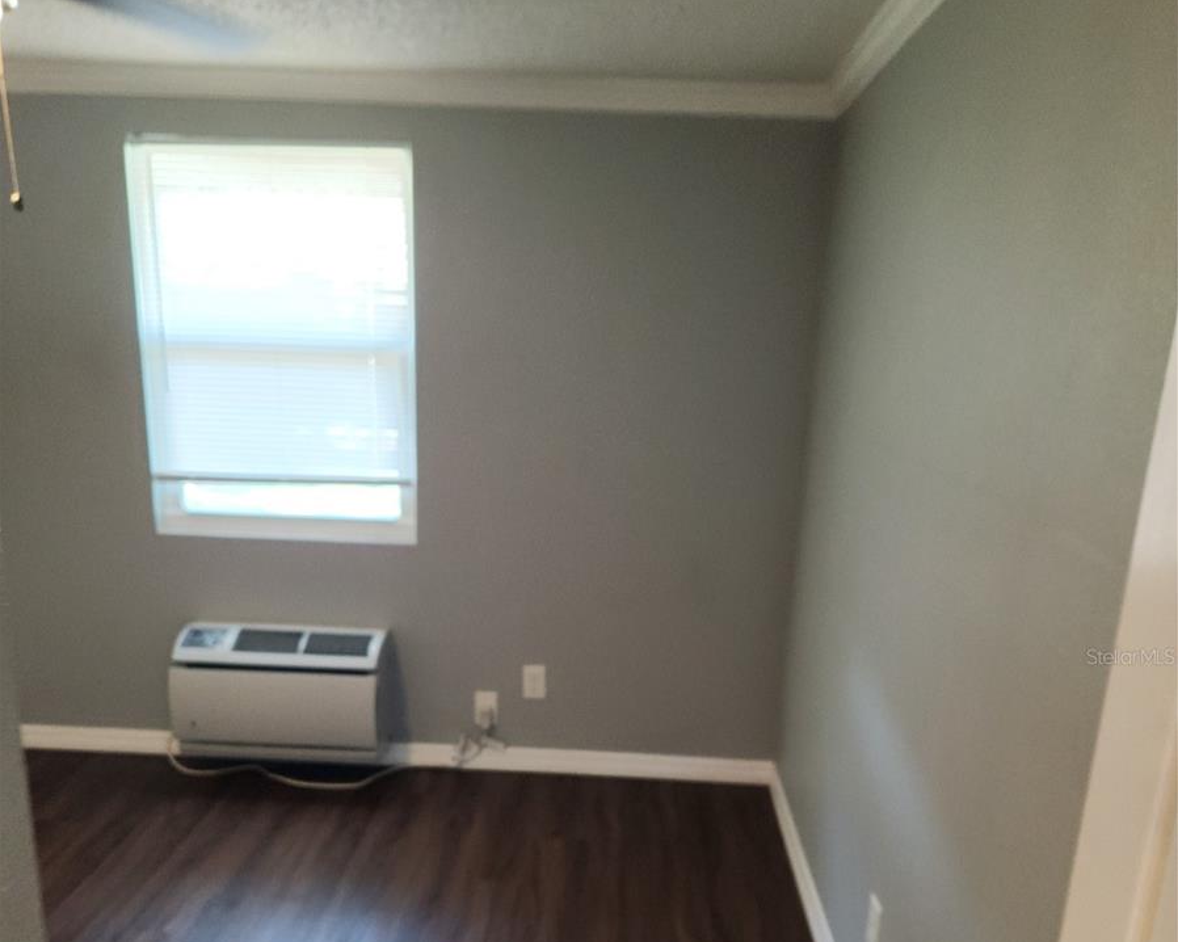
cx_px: 589
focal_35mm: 30
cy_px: 656
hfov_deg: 58.8
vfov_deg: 47.4
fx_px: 1046
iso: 250
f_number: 1.8
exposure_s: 1/40
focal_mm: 5.4
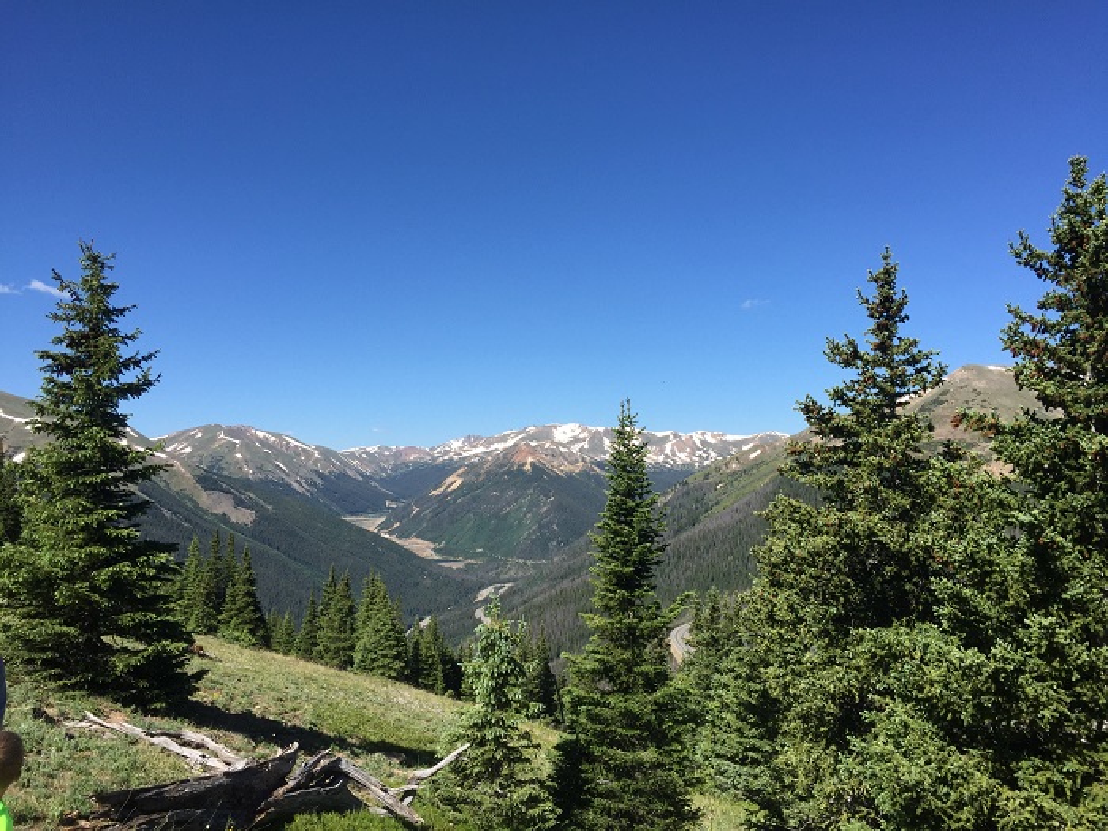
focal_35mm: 29
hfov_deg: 61.7
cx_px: 554
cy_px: 416
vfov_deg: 48.2
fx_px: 928
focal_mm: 4.15
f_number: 2.2
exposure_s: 1/1883
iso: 32
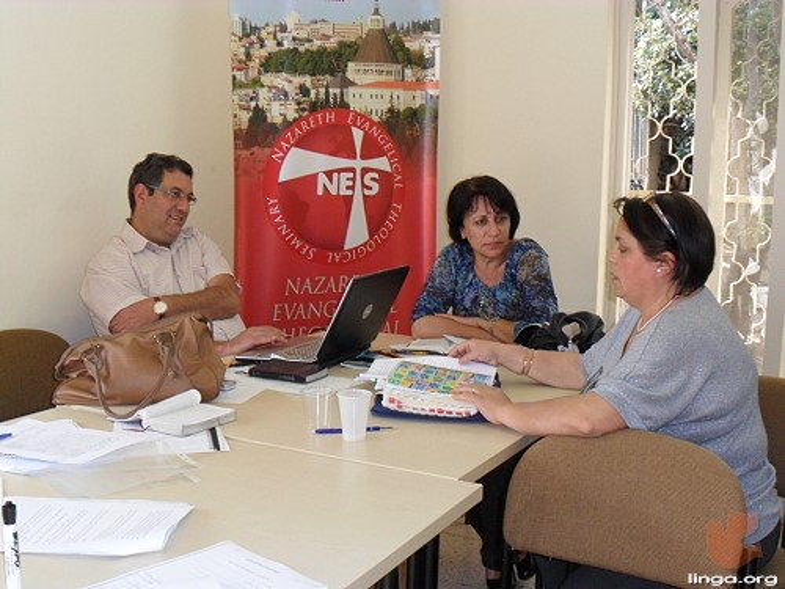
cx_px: 392
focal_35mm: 44
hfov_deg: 42.9
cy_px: 294
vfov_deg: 32.9
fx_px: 998
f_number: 4.5
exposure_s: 1/45
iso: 200
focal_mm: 7.8
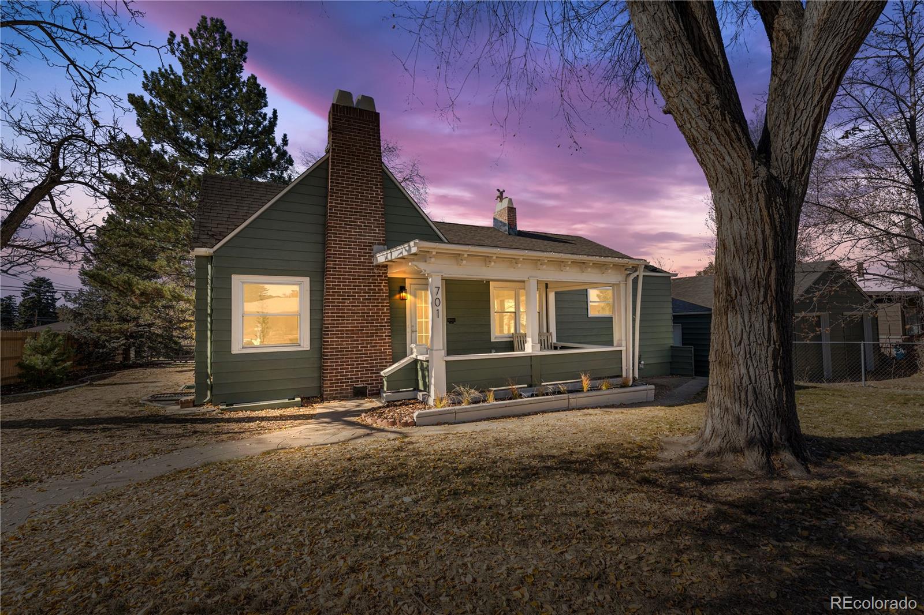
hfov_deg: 95.0
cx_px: 462
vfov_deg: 72.0
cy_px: 308
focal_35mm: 16
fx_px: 423
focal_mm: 16.5
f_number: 8
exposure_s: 1/100
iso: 100
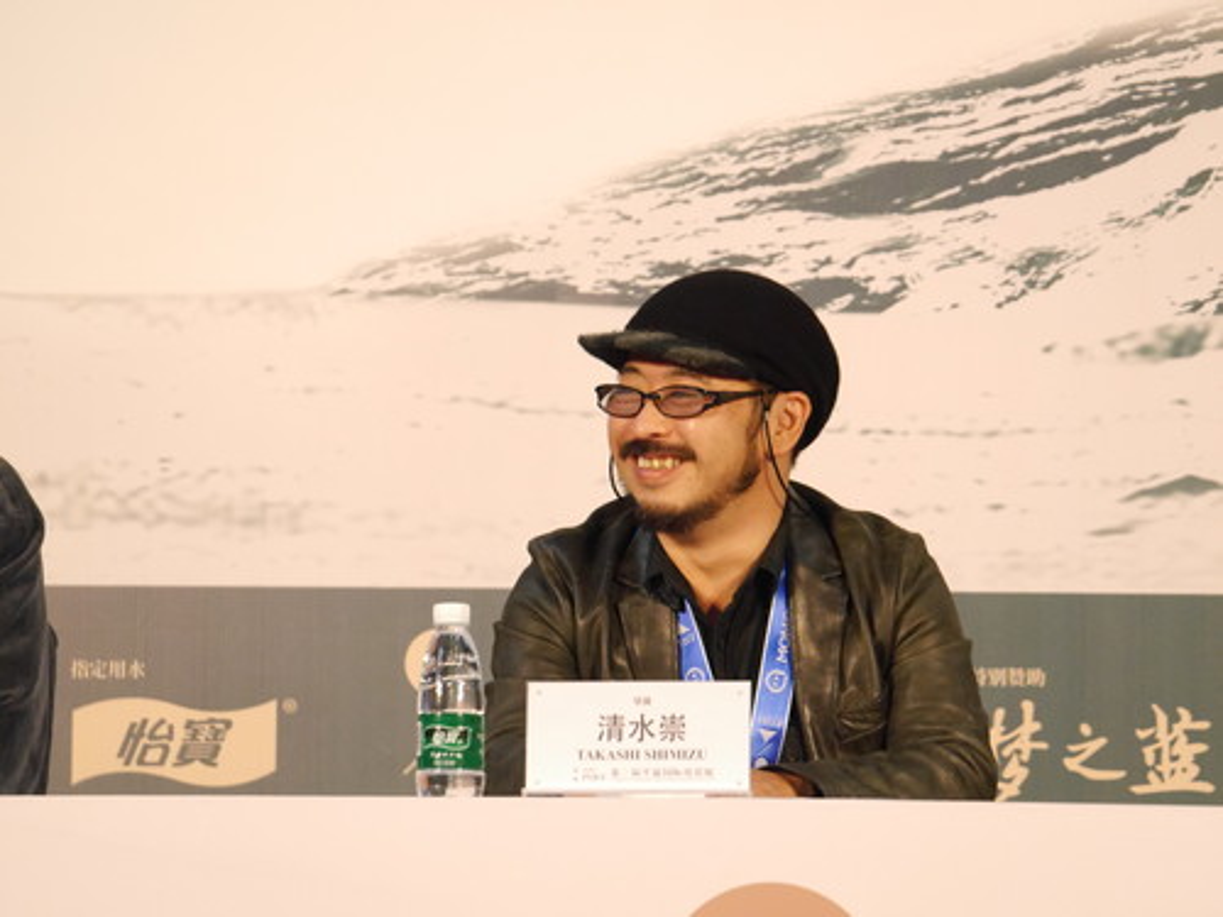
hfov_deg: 9.6
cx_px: 612
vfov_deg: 7.2
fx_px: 7278
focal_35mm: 206
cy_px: 458
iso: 2000
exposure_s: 1/200
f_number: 5.5
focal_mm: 103
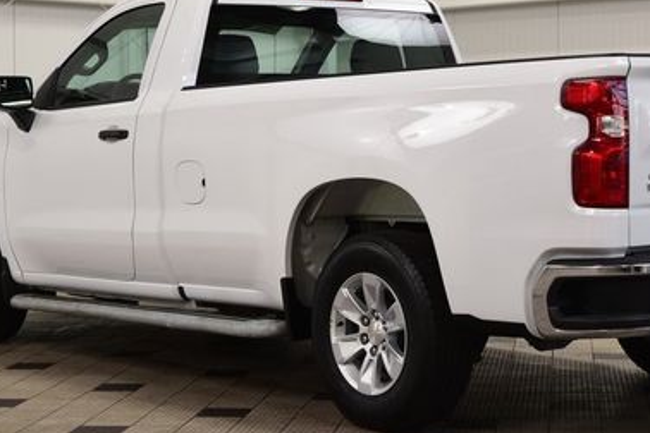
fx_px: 1604
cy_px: 126
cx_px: 428
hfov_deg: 22.8
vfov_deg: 15.3
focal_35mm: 89
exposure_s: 1/30
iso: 450
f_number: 7.1
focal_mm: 35
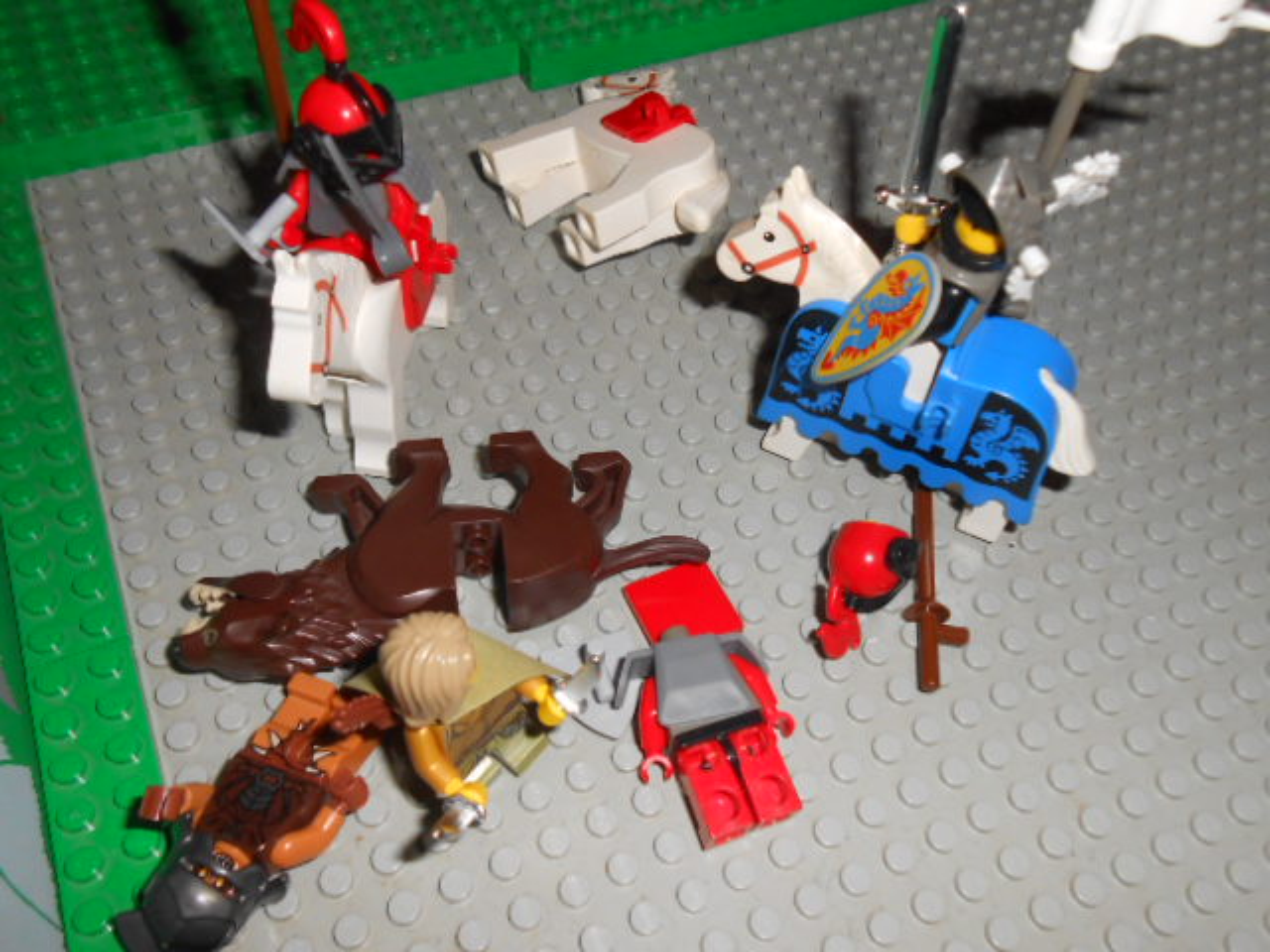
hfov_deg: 60.0
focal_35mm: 30
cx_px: 635
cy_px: 476
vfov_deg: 46.8
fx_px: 1101
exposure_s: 1/25
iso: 200
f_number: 11.9
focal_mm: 5.3
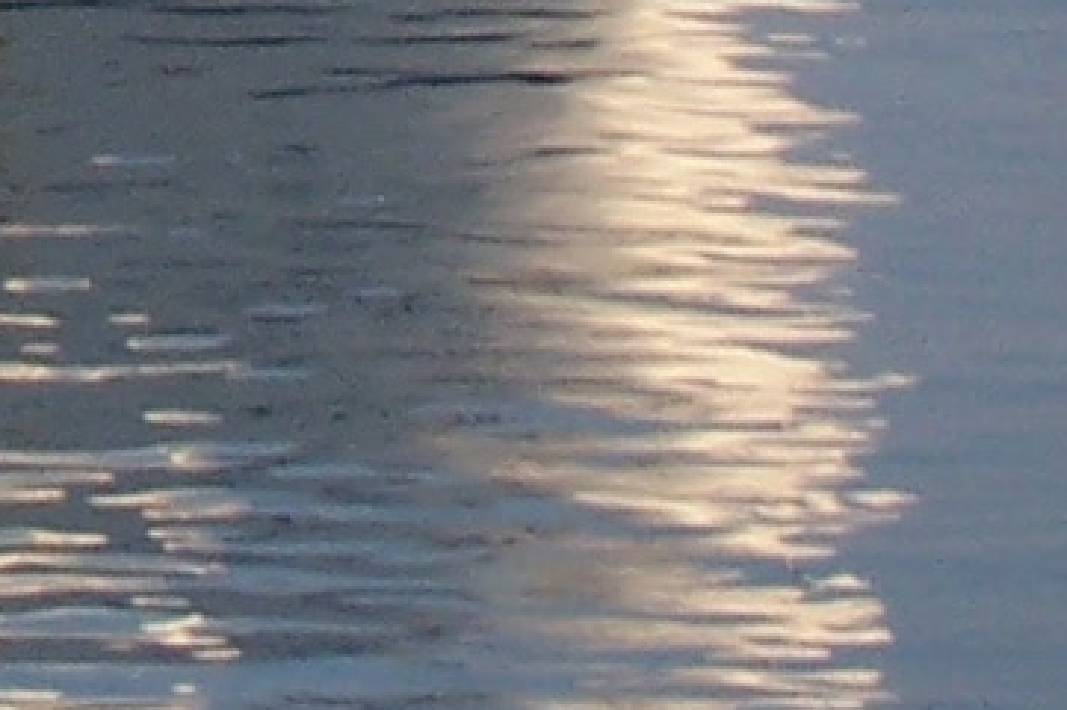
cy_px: -1722
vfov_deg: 1.4
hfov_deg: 2.1
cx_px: -1980
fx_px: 28723
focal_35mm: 970
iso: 80
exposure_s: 1/350
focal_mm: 25.1
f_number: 4.8
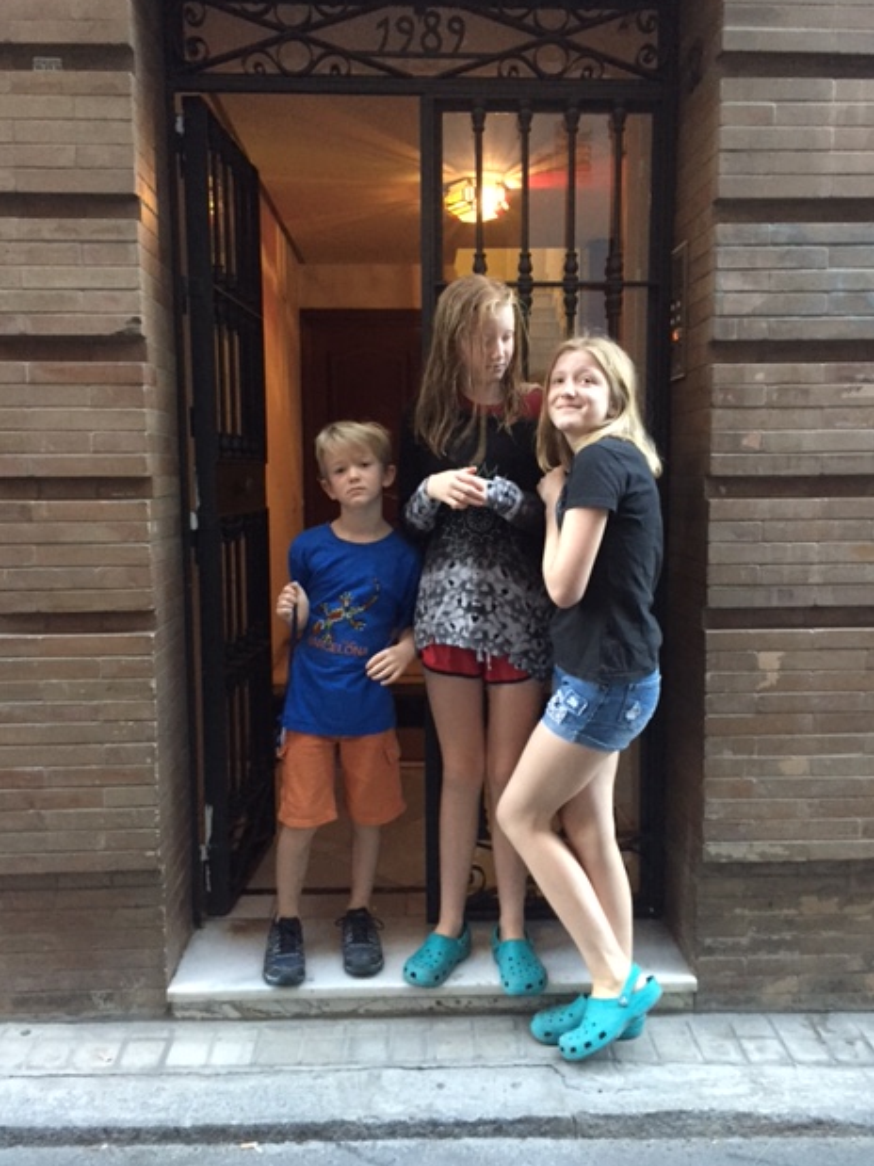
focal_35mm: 30
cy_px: 576
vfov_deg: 60.0
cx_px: 437
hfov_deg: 46.8
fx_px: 1010
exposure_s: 1/17
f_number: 2.2
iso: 320
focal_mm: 4.15
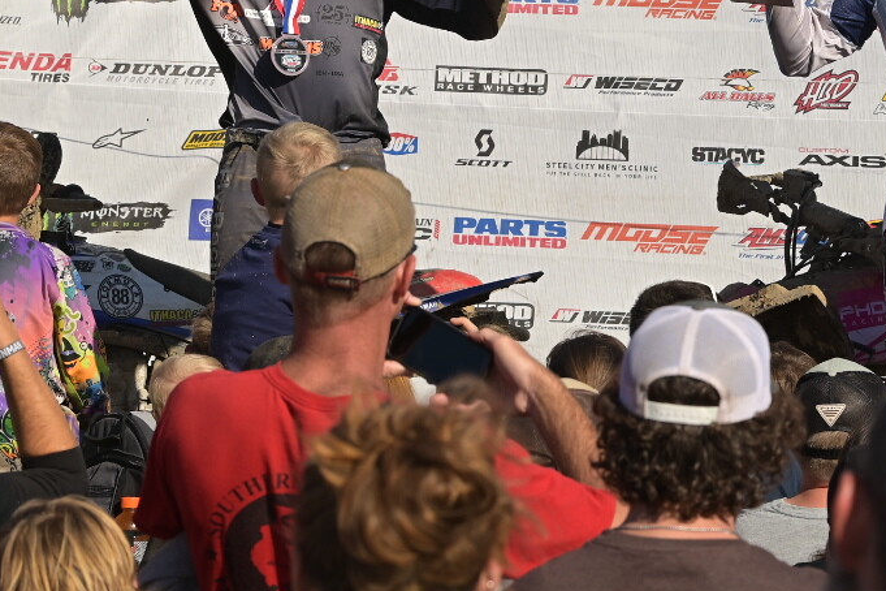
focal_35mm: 226
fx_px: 5562
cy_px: 17
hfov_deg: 9.1
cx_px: 844
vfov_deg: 6.1
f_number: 8
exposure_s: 1/400
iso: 100
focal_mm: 95
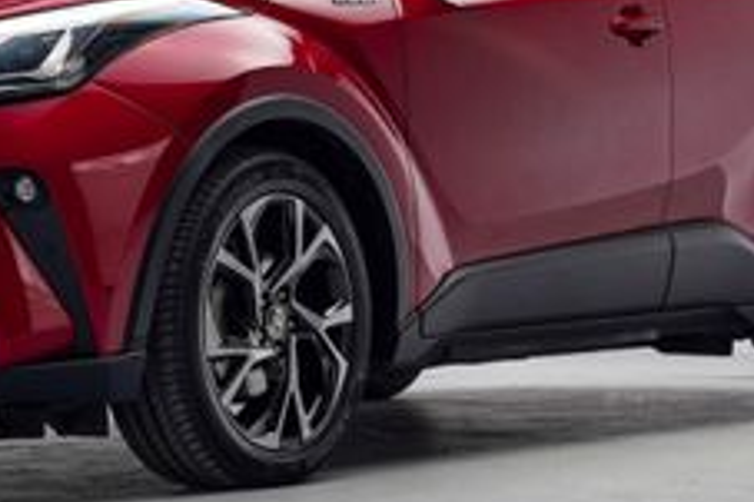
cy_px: 95
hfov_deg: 18.5
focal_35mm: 110
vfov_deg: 12.4
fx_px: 2302
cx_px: 206
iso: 100
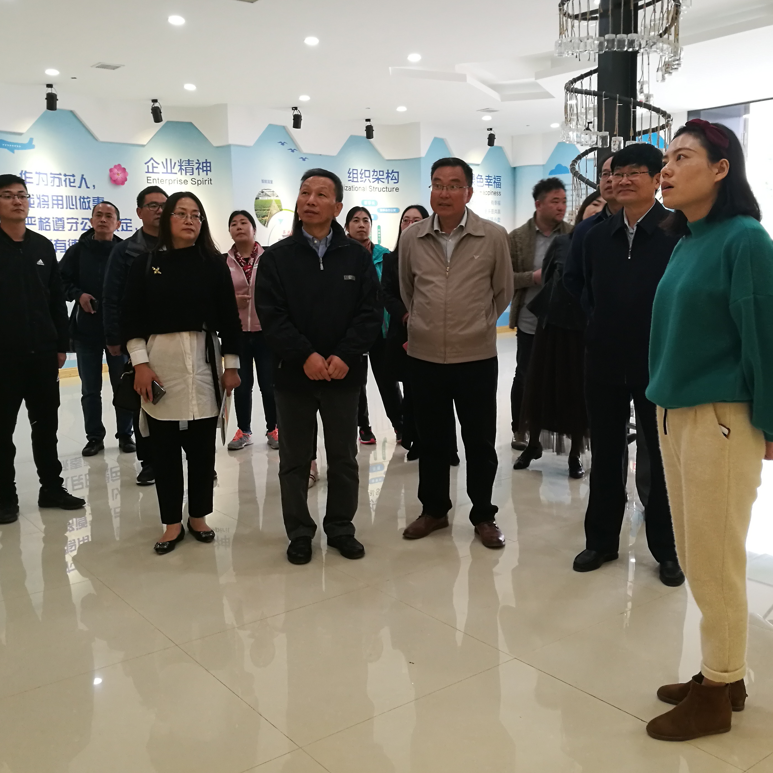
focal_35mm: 34
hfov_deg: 48.4
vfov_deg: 48.4
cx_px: 403
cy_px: 369
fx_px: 859
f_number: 2.2
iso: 160
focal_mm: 4.5
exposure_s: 1/50
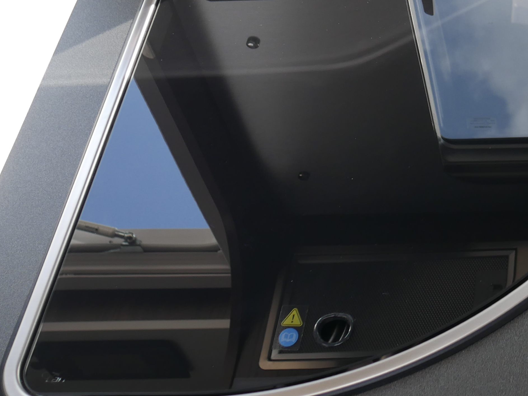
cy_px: 1
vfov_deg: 20.9
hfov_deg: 26.6
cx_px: 557
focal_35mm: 68
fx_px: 1038
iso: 200
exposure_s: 1/125
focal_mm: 14
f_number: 4
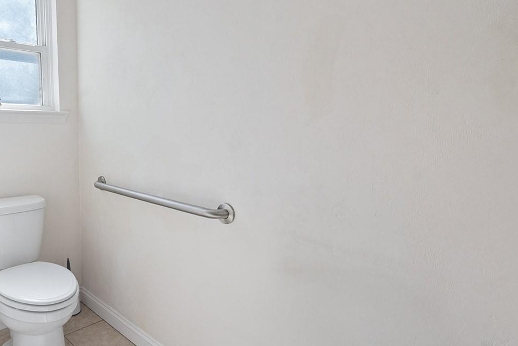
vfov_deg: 51.2
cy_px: 194
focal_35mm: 25
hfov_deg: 68.5
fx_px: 360
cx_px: 153
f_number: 8
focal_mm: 15
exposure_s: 1/320
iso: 400
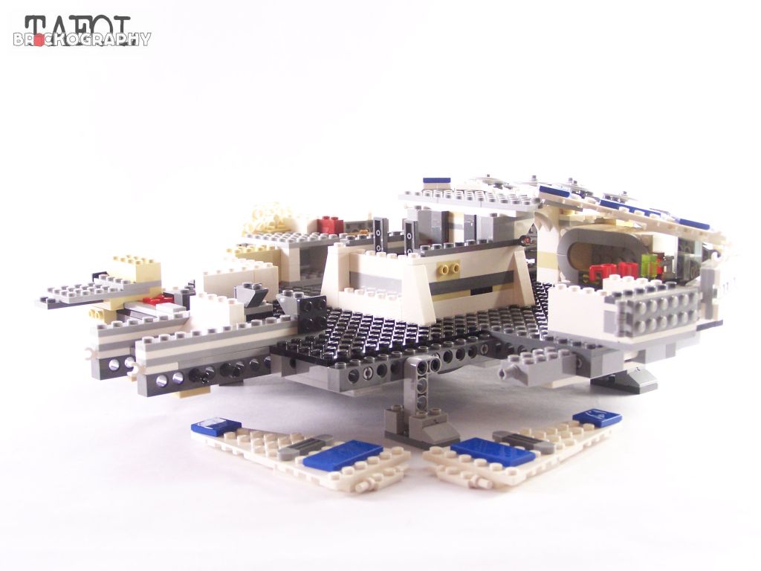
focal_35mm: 59
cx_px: 380
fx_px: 1297
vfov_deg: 24.8
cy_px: 286
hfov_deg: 32.7
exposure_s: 1/20
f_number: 3.1
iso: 200
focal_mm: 9.8
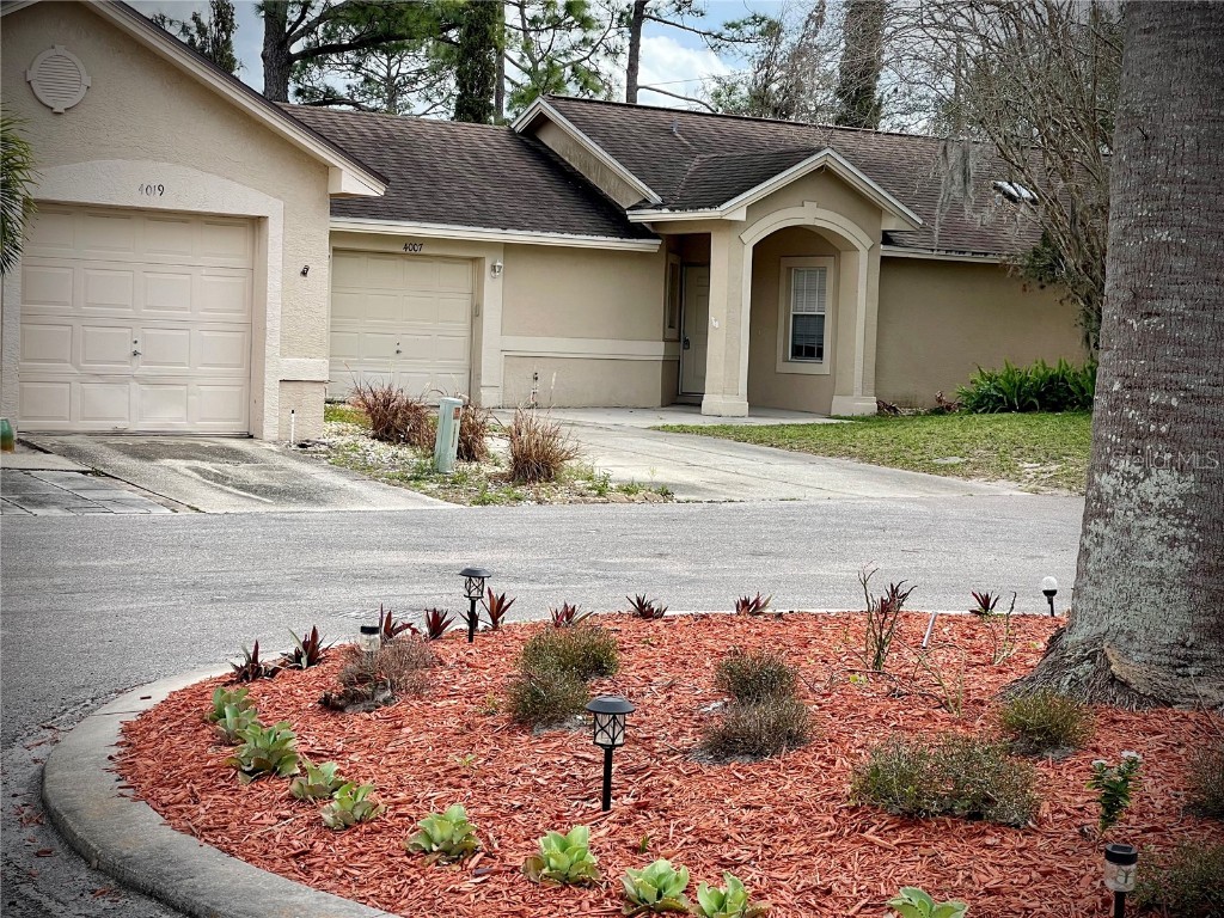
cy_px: 459
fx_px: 2263
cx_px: 612
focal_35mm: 64
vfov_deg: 22.9
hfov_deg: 30.3
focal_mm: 7.5
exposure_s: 1/708
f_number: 2.2
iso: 20
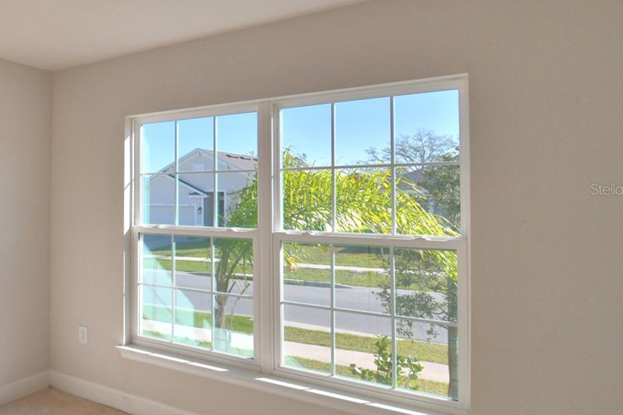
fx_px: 502
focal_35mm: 29
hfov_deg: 54.9
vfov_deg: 44.9
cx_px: 56
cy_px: 189
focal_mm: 10
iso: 100
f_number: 4.5
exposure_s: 1/640
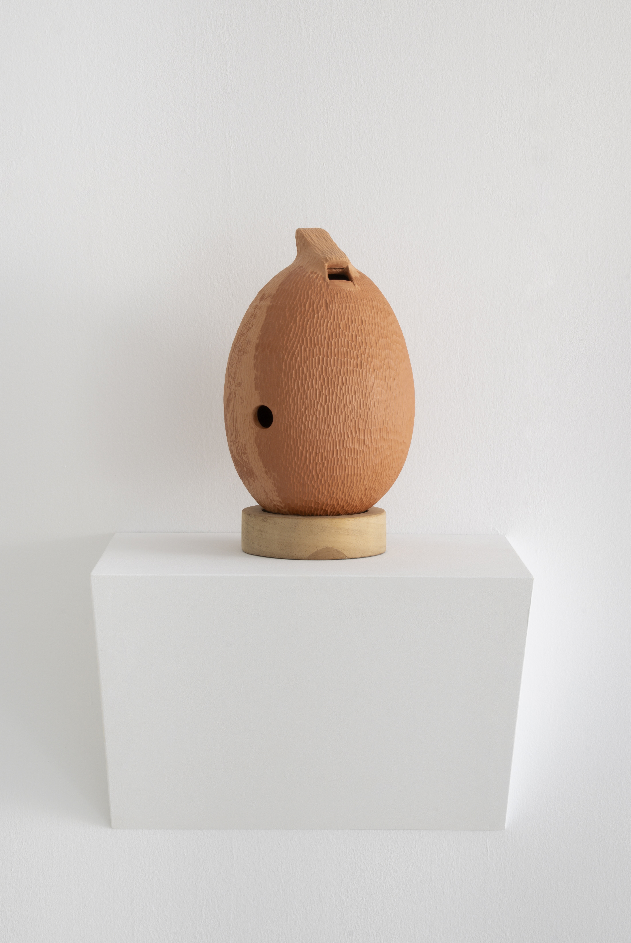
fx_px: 1835
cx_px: 316
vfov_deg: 28.8
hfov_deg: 19.5
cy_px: 472
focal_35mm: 70
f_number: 16
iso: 64
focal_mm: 70
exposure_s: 1/1.25
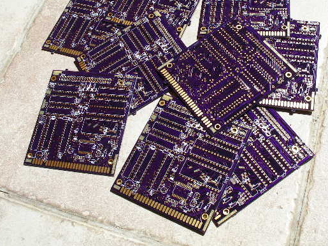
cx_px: 194
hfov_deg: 41.1
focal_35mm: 46
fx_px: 436
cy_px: 94
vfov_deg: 31.4
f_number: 7.2
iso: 200
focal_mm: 7.8
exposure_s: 1/500
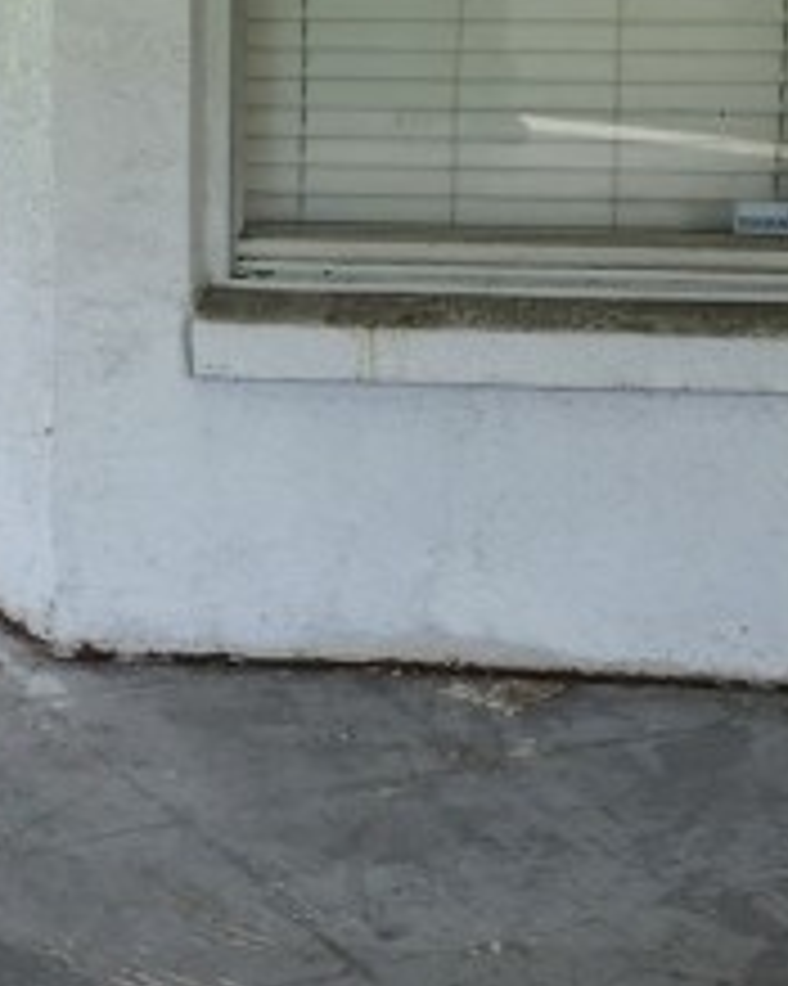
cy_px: 248
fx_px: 3063
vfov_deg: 18.2
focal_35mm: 105
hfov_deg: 14.5
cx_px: 32
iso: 16
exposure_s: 1/180
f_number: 1.8
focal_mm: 6.4
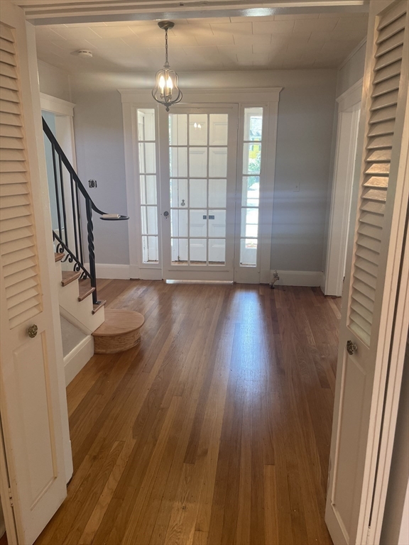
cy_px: 272
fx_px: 410
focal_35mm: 26
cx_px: 204
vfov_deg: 67.3
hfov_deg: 53.1
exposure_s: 1/60
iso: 80
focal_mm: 4.2
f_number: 1.6
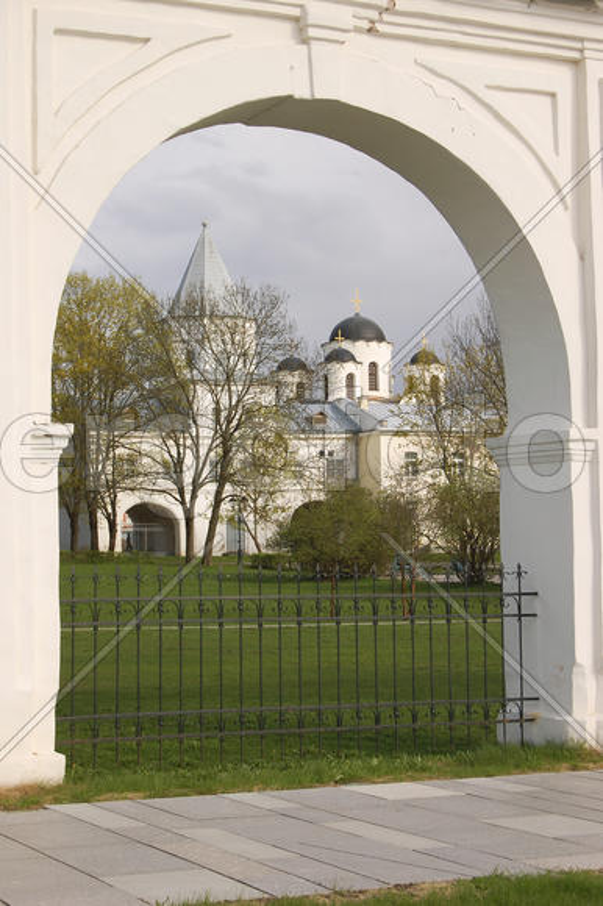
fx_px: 1811
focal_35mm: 72
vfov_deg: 28.1
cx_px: 302
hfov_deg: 18.9
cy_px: 453
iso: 200
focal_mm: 48
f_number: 9
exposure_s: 1/80
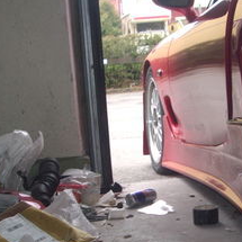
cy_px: 176
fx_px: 728
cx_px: 168
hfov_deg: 18.8
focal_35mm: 92
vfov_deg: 18.8
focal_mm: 5.8
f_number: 2.6
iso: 100
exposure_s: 1/40
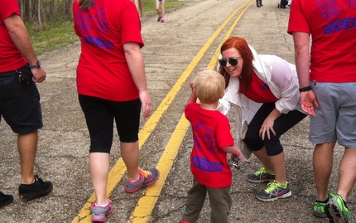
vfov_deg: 21.0
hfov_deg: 32.8
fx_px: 602
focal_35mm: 62
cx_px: 229
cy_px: 126
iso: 80
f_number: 2.8
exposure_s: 1/670
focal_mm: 3.85
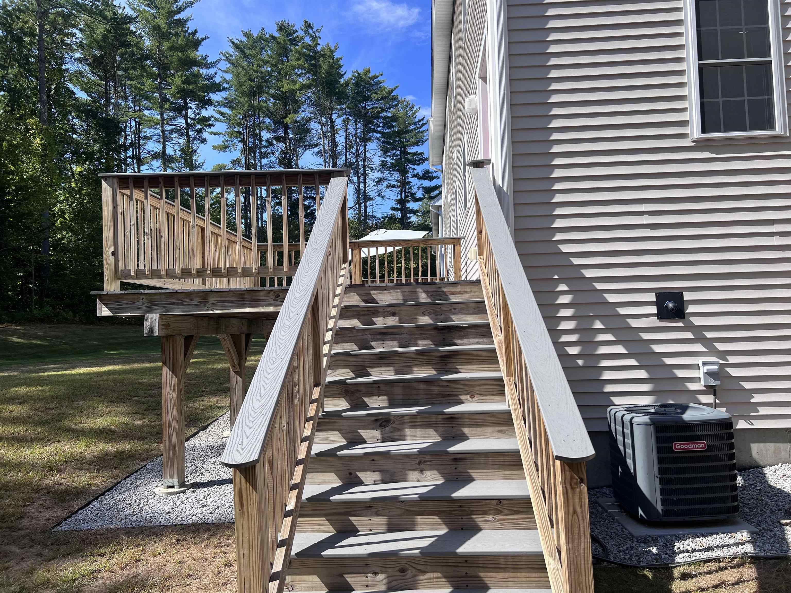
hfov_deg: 67.3
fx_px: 594
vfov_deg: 53.1
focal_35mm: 26
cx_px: 396
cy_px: 296
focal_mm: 5.7
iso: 50
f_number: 1.5
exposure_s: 1/2571
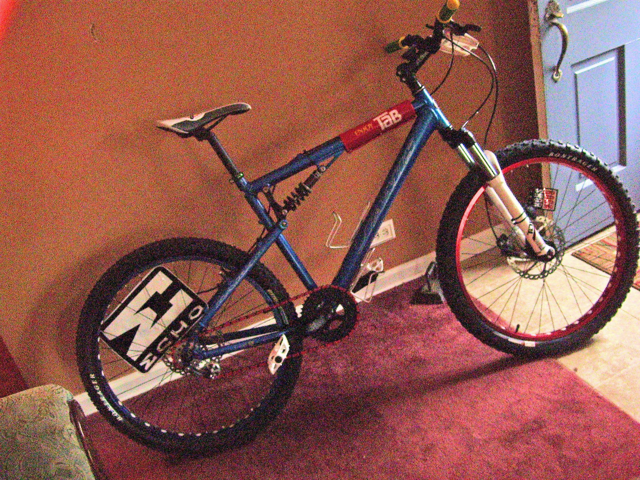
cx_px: 320
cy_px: 240
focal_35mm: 36
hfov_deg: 51.4
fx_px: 666
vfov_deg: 39.7
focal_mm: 6
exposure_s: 1/60
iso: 200
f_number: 2.7
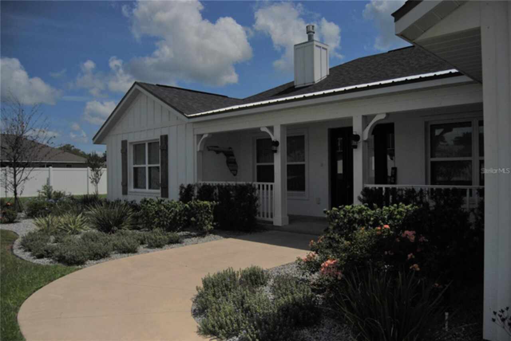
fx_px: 384
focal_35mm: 27
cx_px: 256
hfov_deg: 67.3
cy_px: 170
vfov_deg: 48.0
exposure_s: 1/4000
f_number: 3.5
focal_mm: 18
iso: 100
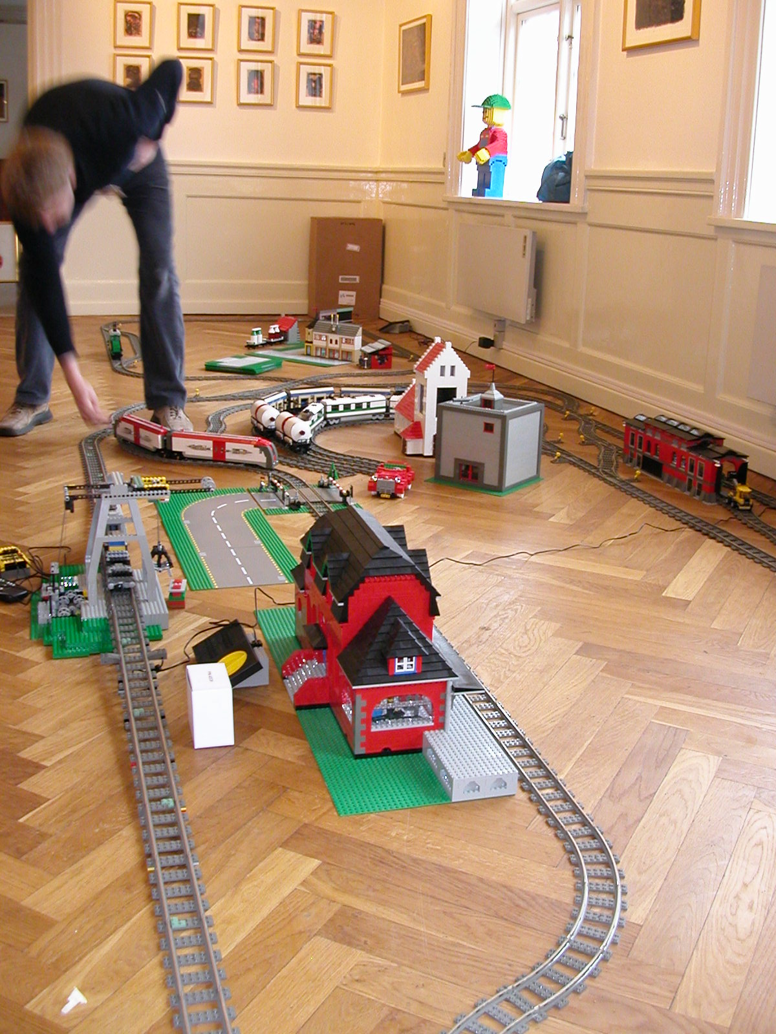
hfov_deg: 38.7
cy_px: 517
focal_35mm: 37
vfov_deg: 50.1
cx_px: 388
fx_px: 1106
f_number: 2.7
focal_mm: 5.6
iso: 200
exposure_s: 1/11.4
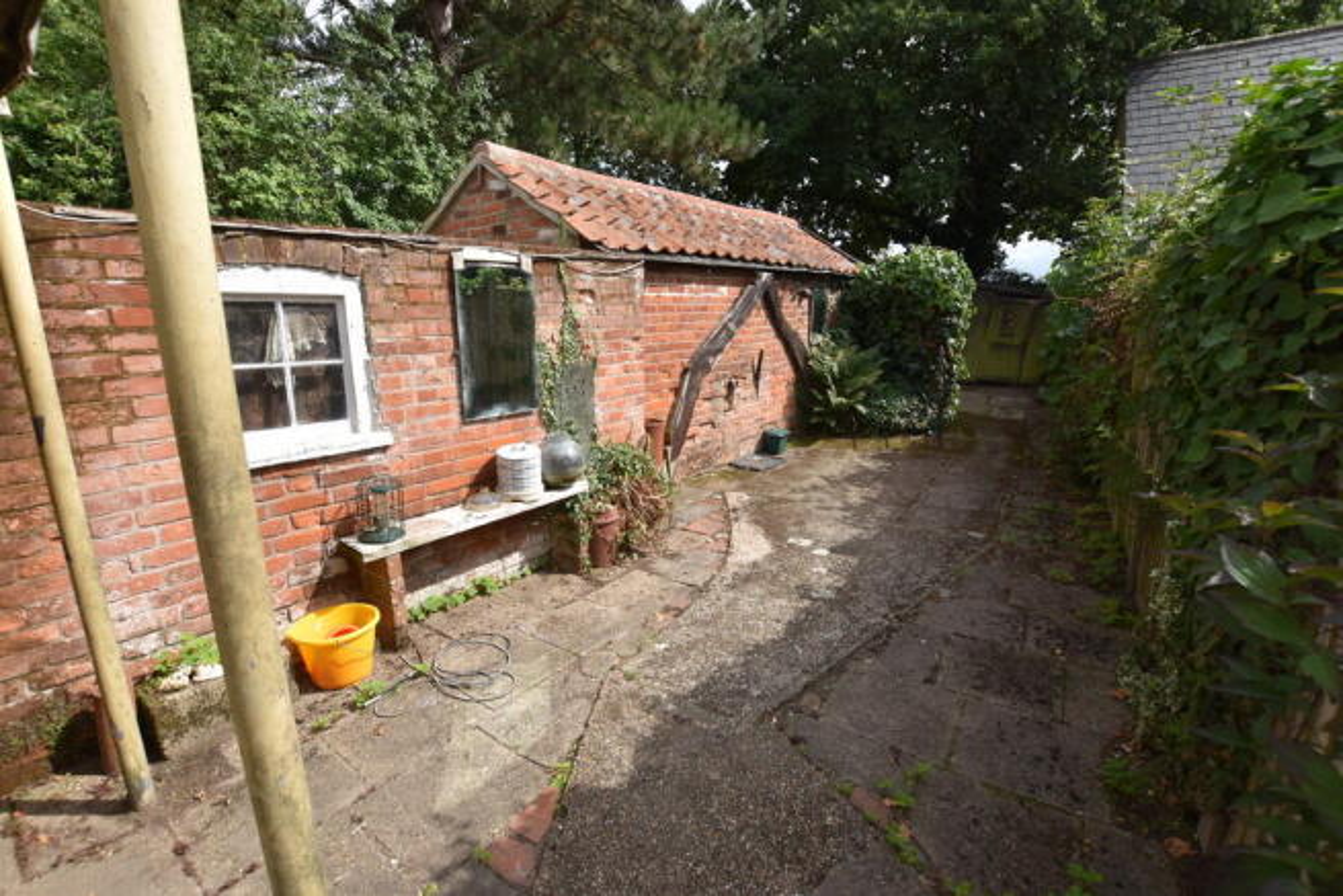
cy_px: 448
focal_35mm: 15
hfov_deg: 100.4
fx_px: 560
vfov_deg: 77.4
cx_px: 672
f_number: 8
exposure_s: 1/200
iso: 100
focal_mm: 10
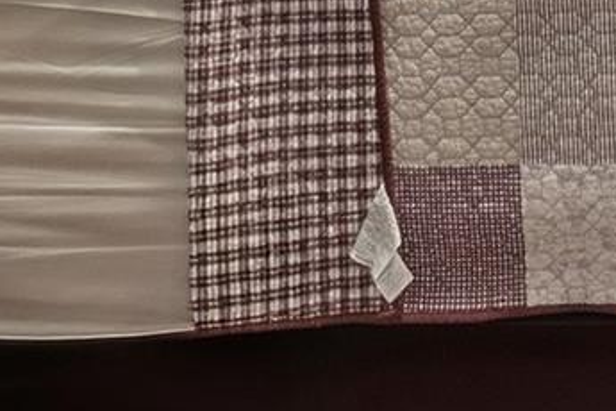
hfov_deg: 20.5
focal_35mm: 89
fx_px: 1523
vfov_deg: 11.7
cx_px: 843
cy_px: -651
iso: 320
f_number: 8
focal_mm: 10
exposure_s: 1/40
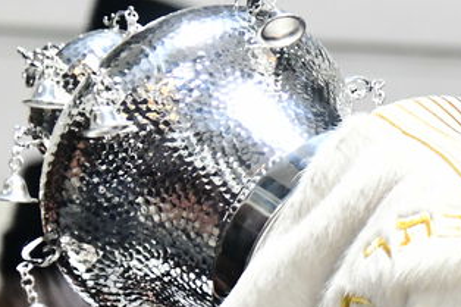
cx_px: 918
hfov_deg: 4.6
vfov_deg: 3.1
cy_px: 178
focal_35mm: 446
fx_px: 5708
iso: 5000
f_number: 5.3
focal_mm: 100
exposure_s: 1/125
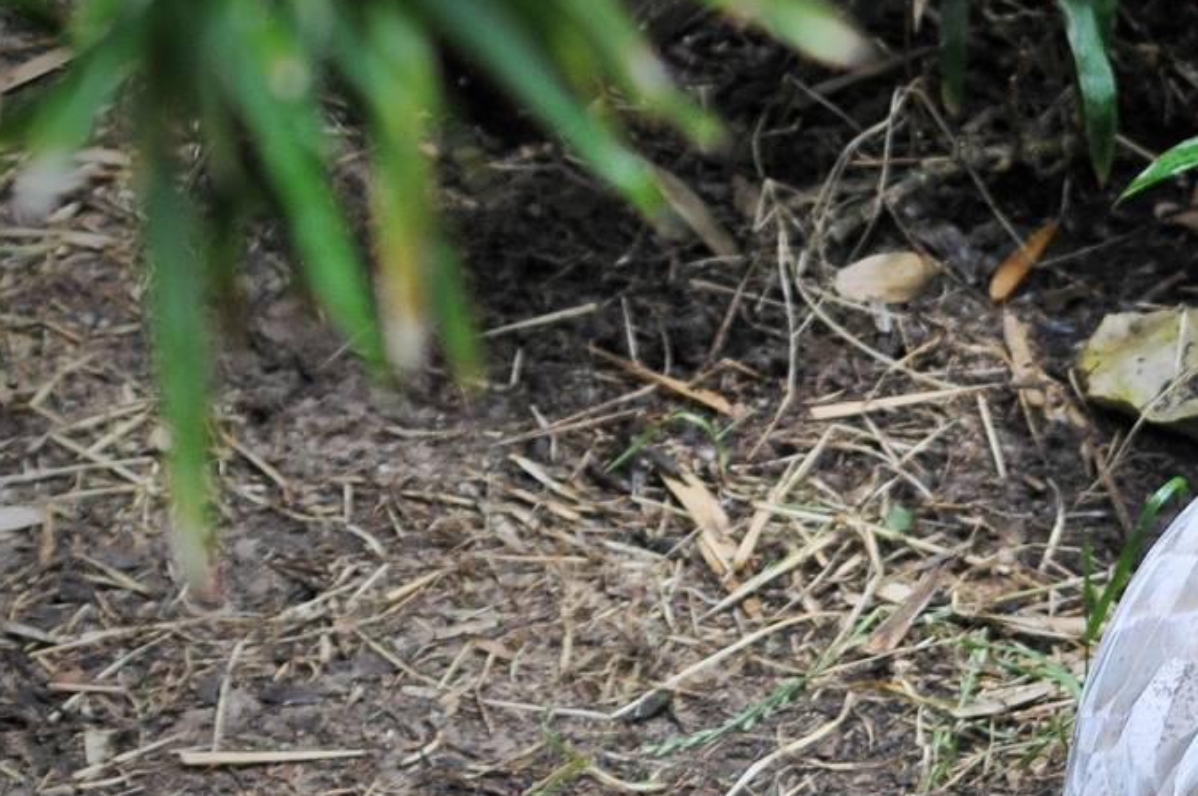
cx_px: 1075
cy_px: 681
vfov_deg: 4.9
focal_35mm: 279
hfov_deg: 7.4
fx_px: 9275
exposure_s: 1/320
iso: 400
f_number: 4.5
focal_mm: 78
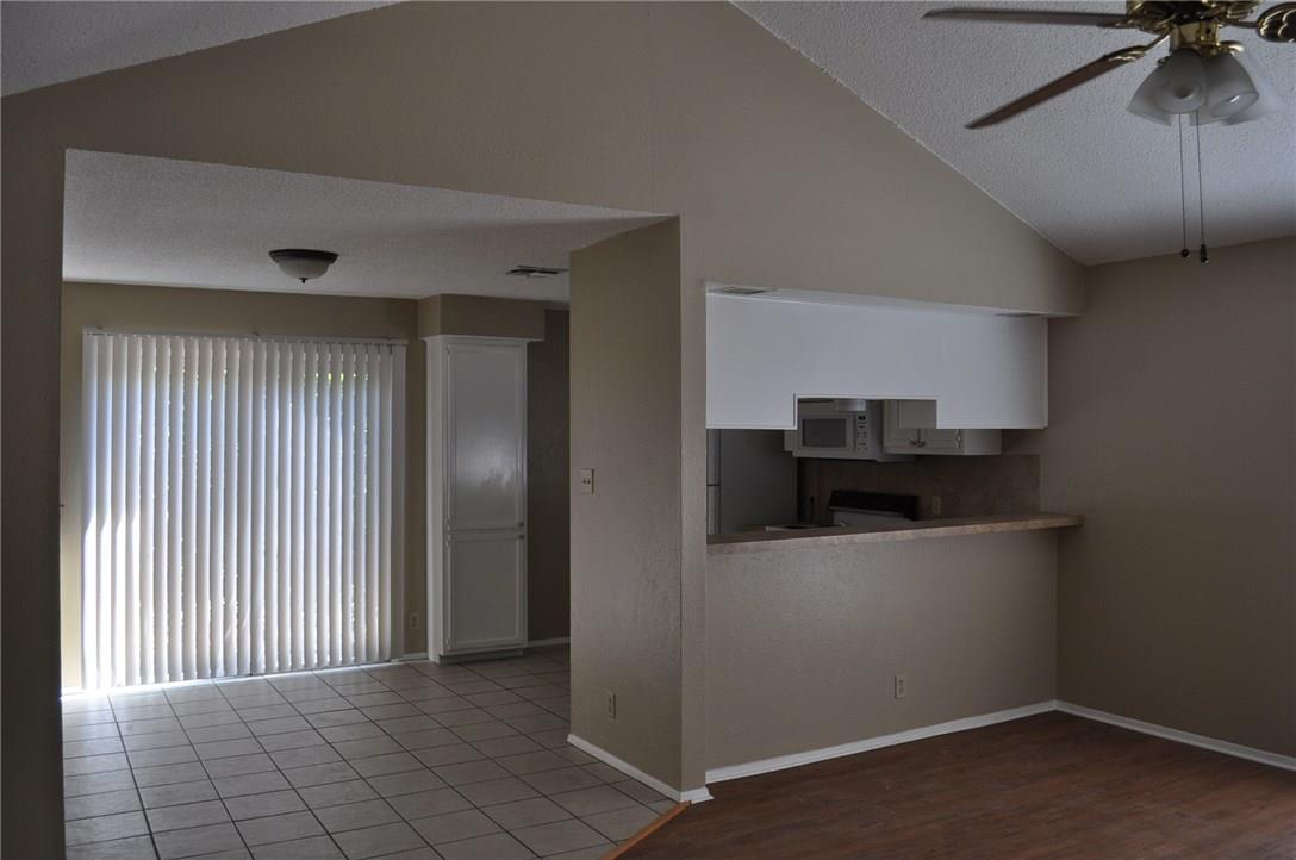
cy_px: 430
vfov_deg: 43.5
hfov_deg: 62.0
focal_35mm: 30
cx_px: 648
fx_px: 1078
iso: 400
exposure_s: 1/100
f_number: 5
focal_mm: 20
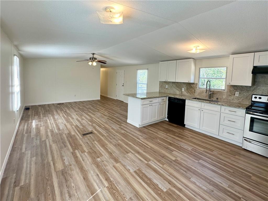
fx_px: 108
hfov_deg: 102.1
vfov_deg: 85.6
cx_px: 134
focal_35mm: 14
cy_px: 100
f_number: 2.2
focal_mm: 2.22
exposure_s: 1/120
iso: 64
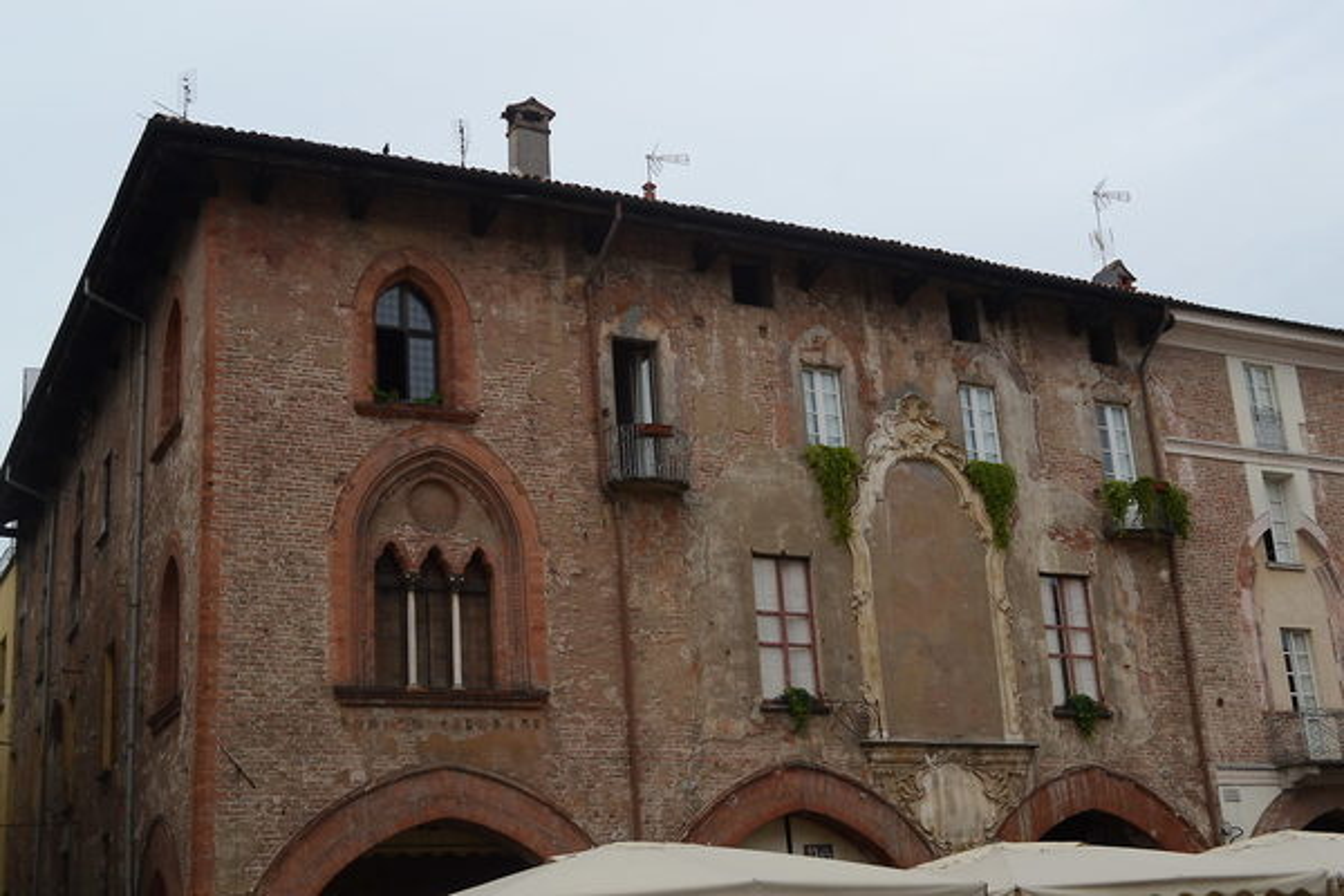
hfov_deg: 43.6
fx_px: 1680
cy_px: 448
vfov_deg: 29.9
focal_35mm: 45
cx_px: 672
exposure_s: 1/640
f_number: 8
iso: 200
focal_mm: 30
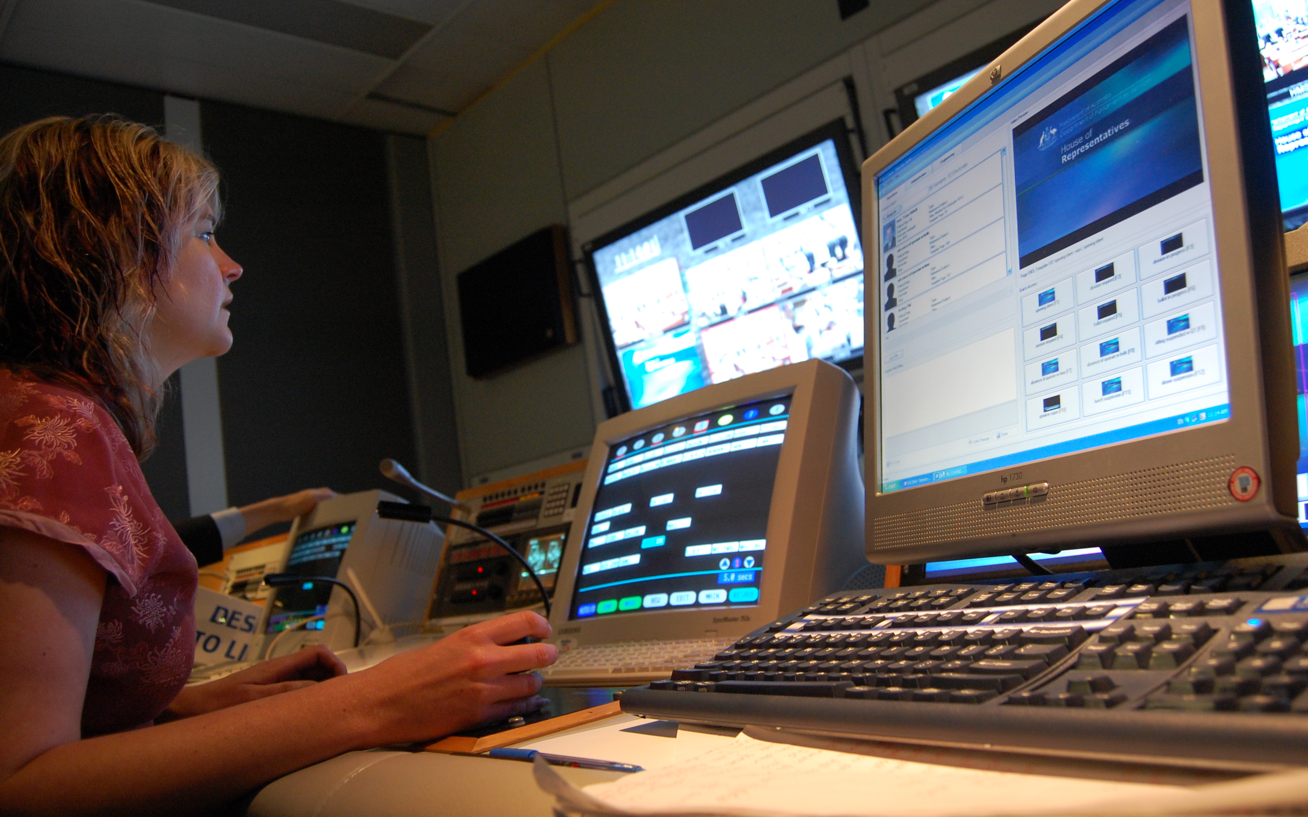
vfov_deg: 44.5
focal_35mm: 28
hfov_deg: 66.5
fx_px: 998
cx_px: 661
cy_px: 405
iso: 800
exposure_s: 1/10
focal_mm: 18
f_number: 3.5
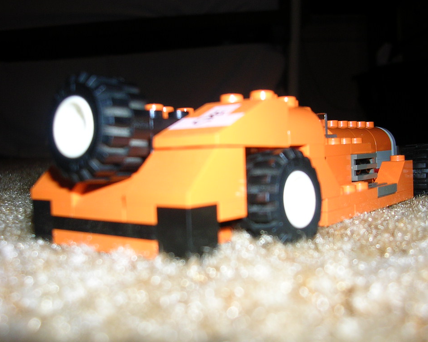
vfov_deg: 37.3
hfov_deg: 45.8
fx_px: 507
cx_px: 225
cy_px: 171
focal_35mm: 40
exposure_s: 1/60.1
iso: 50
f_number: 2.8
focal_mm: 5.8
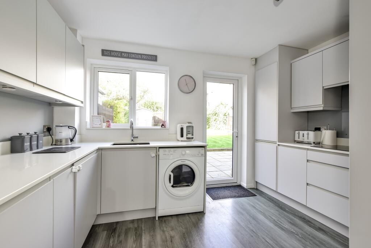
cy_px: 124
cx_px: 186
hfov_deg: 100.4
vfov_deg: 77.3
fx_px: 155
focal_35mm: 15
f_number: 8
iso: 640
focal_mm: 10
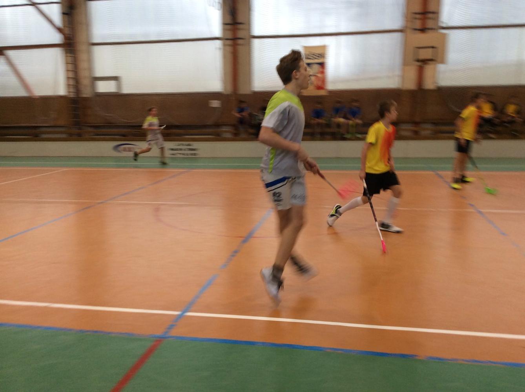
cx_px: 262
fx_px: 485
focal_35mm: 32
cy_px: 196
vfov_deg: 44.0
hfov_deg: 56.9
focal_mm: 3.3
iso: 40
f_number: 2.4
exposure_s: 1/33
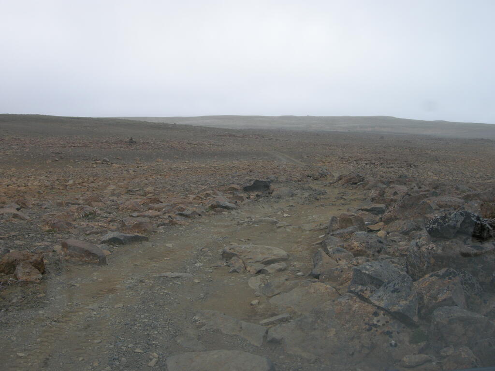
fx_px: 500
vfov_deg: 40.7
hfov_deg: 52.6
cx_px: 248
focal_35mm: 35
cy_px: 186
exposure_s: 1/229
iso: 100
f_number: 5.4
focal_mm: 7.5
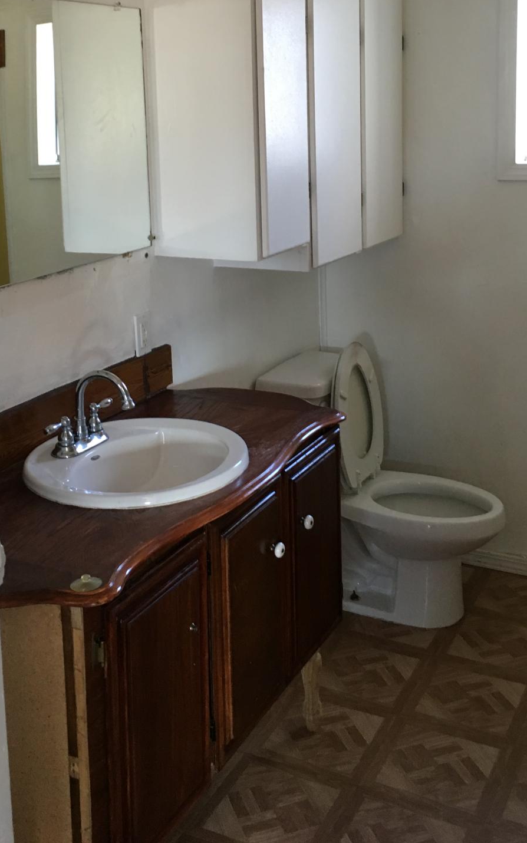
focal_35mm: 43
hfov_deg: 29.9
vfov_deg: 45.2
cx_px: 262
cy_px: 255
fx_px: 988
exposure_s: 1/30
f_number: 2.2
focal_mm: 4.15
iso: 100
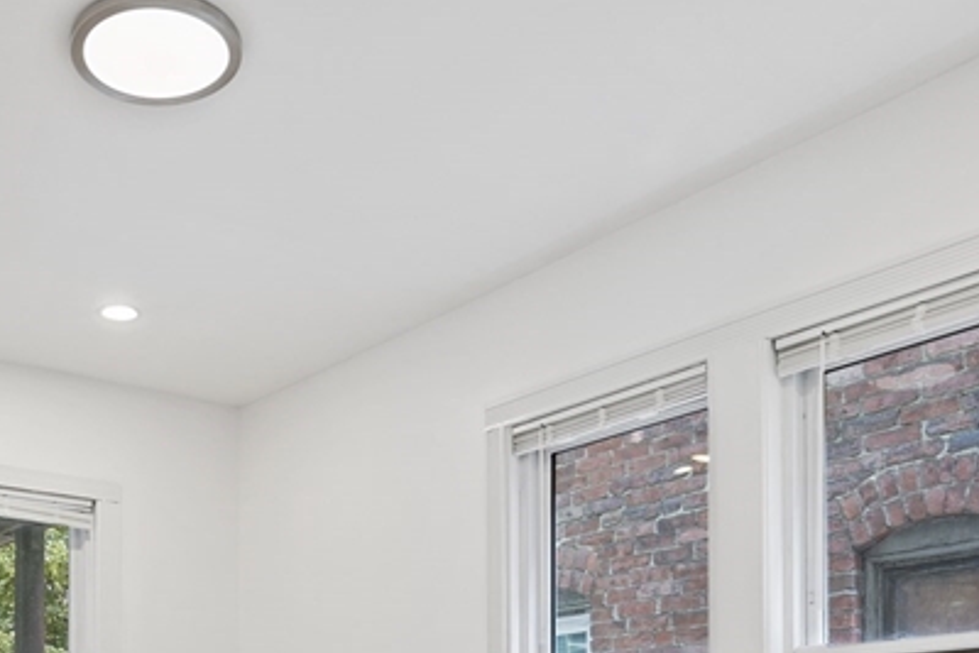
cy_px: 774
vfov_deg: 28.6
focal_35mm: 41
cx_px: 274
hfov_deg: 46.1
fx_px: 1115
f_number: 7.1
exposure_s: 1/8
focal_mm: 16
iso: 320
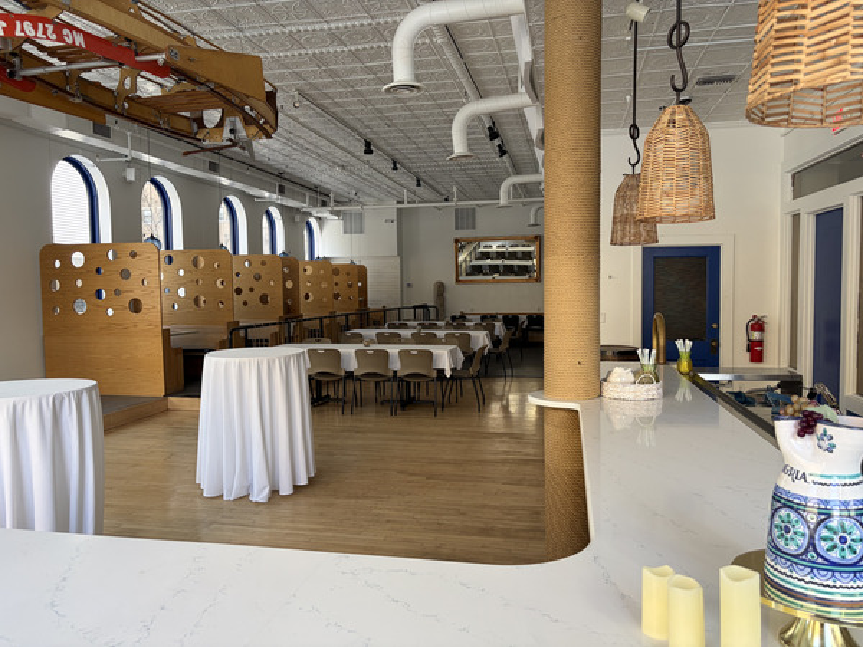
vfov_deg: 53.1
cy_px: 324
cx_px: 432
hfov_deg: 67.3
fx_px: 648
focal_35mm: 26
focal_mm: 5.96
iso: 64
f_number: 1.6
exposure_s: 1/121
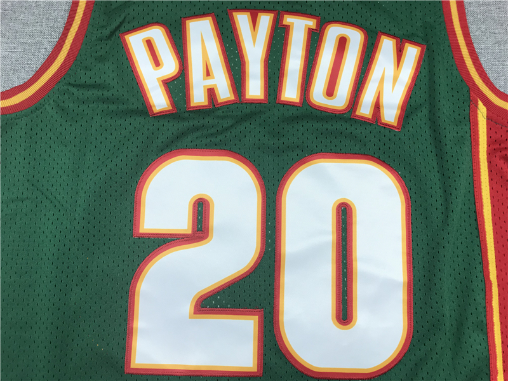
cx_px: 254
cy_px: 190
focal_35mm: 28
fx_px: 411
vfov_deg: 49.7
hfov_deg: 63.4
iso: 32
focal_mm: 3.99
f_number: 1.8
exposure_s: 1/100
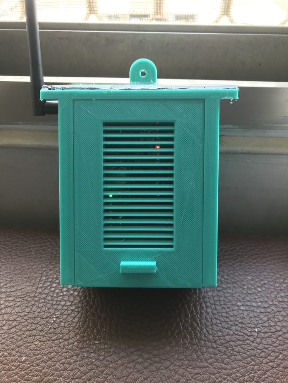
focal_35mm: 28
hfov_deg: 49.7
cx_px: 144
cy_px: 192
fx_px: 311
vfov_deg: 63.4
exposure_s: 1/60
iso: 25
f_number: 1.8
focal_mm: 3.99
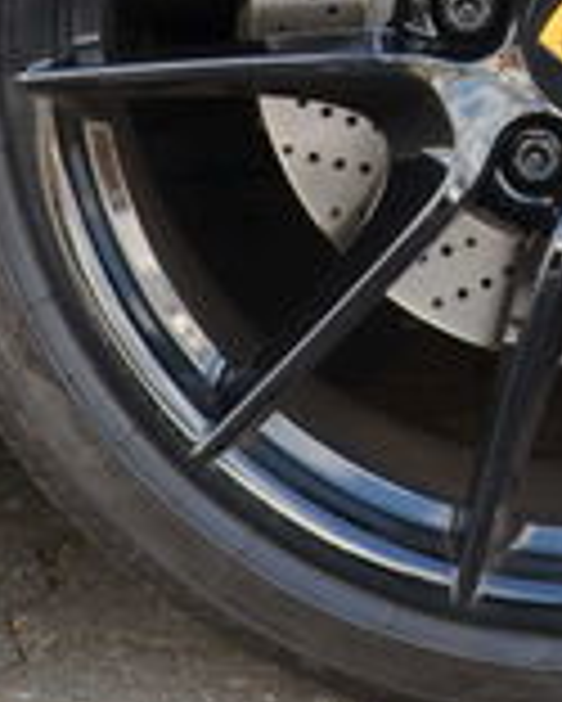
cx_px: 602
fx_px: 3157
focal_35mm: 152
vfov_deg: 12.4
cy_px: -108
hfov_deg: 10.1
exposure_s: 1/60
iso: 140
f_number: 5.6
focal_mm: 22
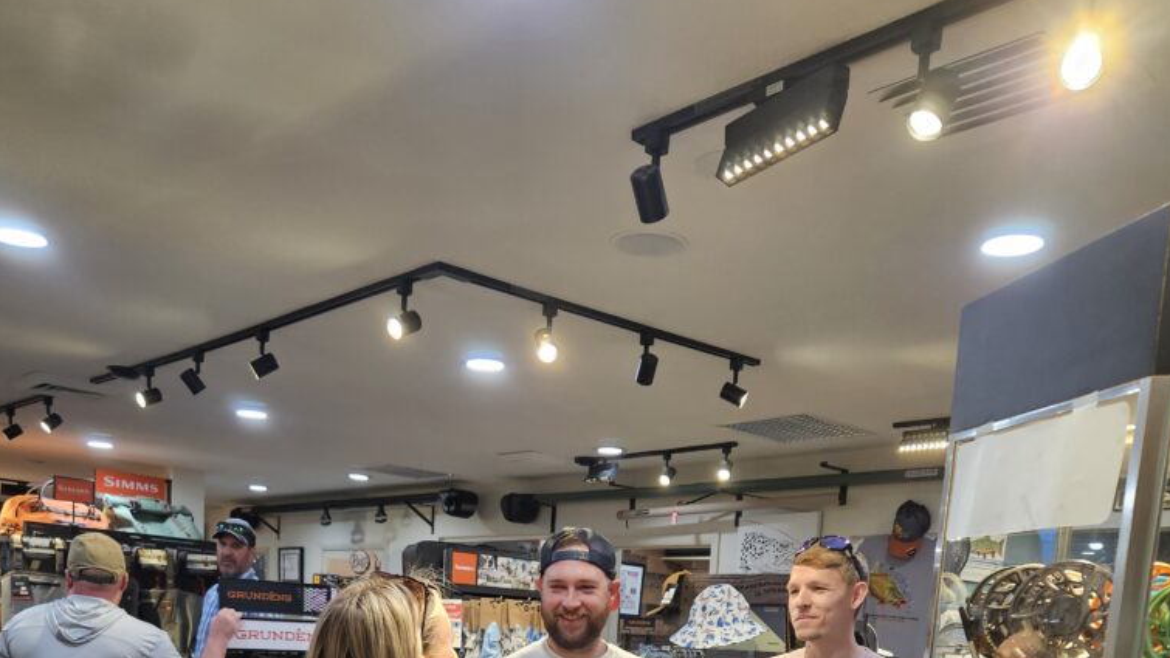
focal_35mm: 34
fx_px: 1055
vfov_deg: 30.5
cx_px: 592
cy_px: 746
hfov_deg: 58.0
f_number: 1.8
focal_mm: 5.4
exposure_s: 1/120
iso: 200
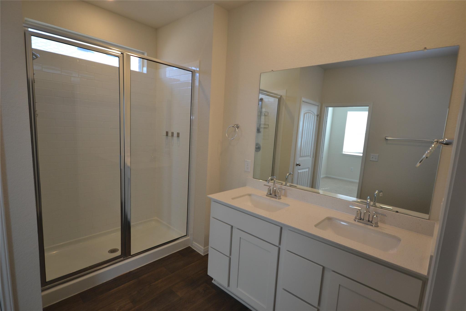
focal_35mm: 18
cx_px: 233
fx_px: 233
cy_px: 156
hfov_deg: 90.0
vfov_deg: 67.4
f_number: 5
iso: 400
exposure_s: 1/100
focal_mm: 12
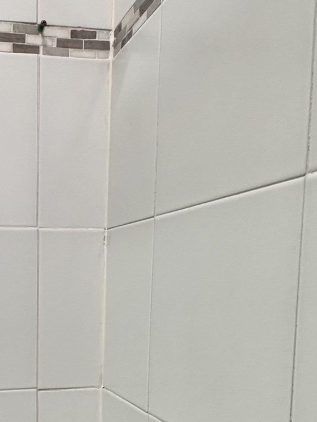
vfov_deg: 42.8
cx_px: -21
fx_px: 513
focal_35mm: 42
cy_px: 337
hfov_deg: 31.0
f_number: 2.2
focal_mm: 2.22
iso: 200
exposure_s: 1/120
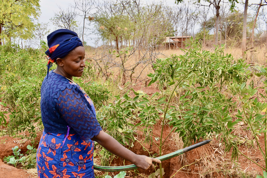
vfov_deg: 40.0
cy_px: 89
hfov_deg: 57.2
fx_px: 245
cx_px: 134
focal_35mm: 33
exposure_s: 1/200
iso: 400
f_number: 7.1
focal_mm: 22
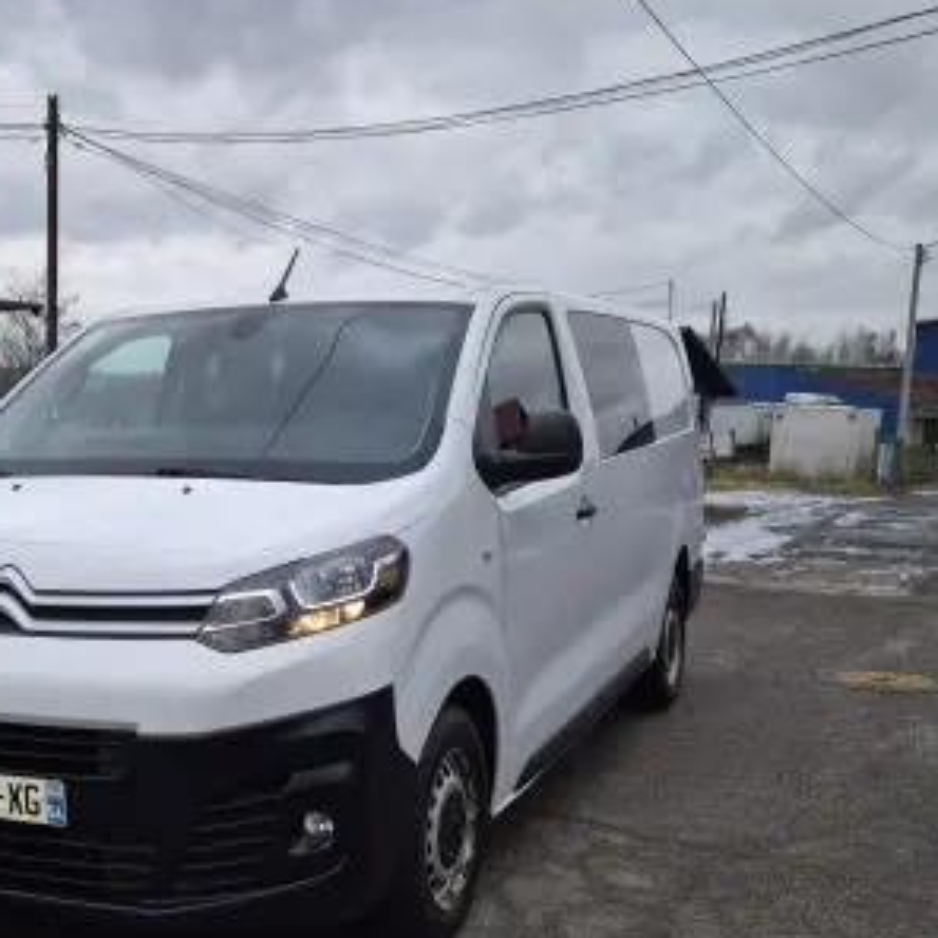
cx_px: 263
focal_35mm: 44
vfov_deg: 37.9
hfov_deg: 37.6
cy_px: 621
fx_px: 1349
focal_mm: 5.4
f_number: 1.8
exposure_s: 1/123
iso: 25
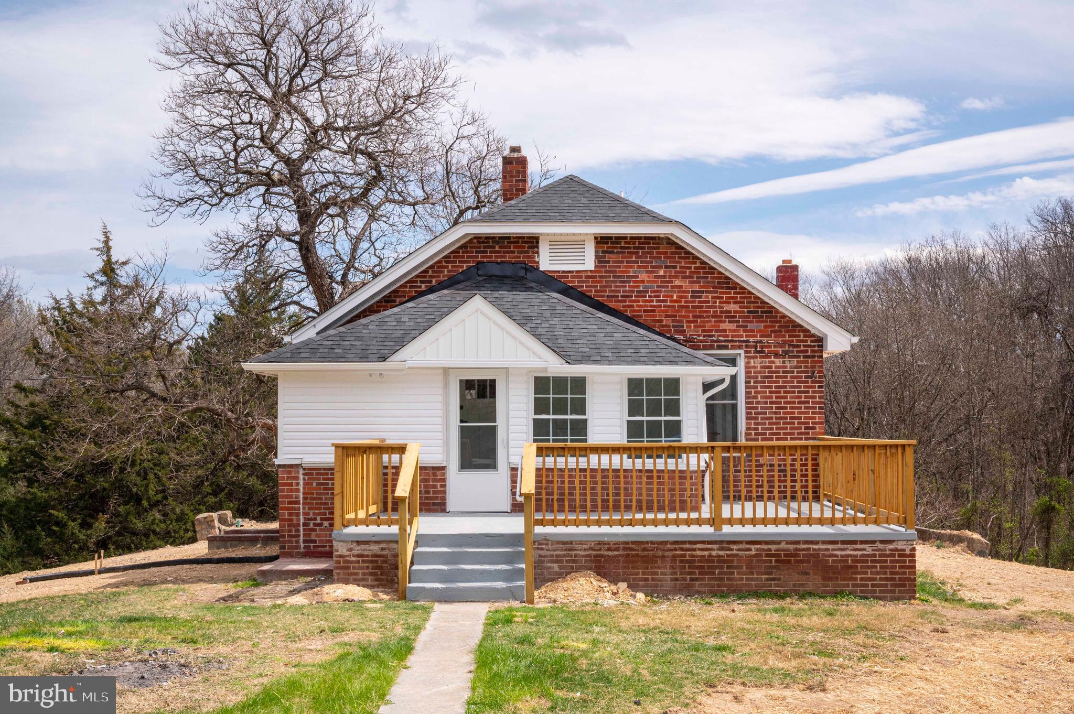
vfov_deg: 31.8
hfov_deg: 46.4
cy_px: 357
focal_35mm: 42
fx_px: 1252
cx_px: 537
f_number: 16
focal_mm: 42
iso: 1000
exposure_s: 1/1000
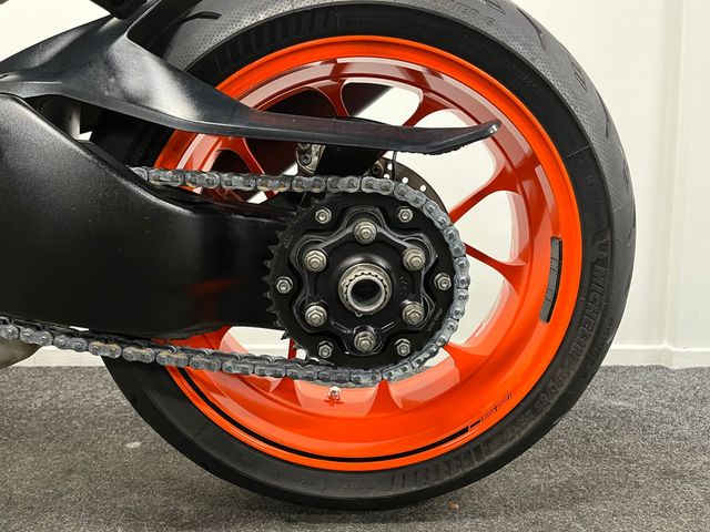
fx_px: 533
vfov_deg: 53.1
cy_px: 266
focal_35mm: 26
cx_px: 355
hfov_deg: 67.3
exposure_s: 1/50
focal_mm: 5.1
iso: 500
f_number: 1.6
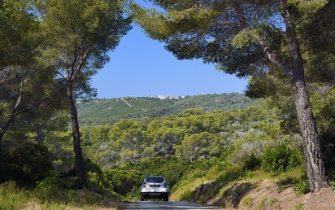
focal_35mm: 54
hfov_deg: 37.5
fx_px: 493
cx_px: 169
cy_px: 97
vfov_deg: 24.0
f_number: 11
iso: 200
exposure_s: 1/320
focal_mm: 52
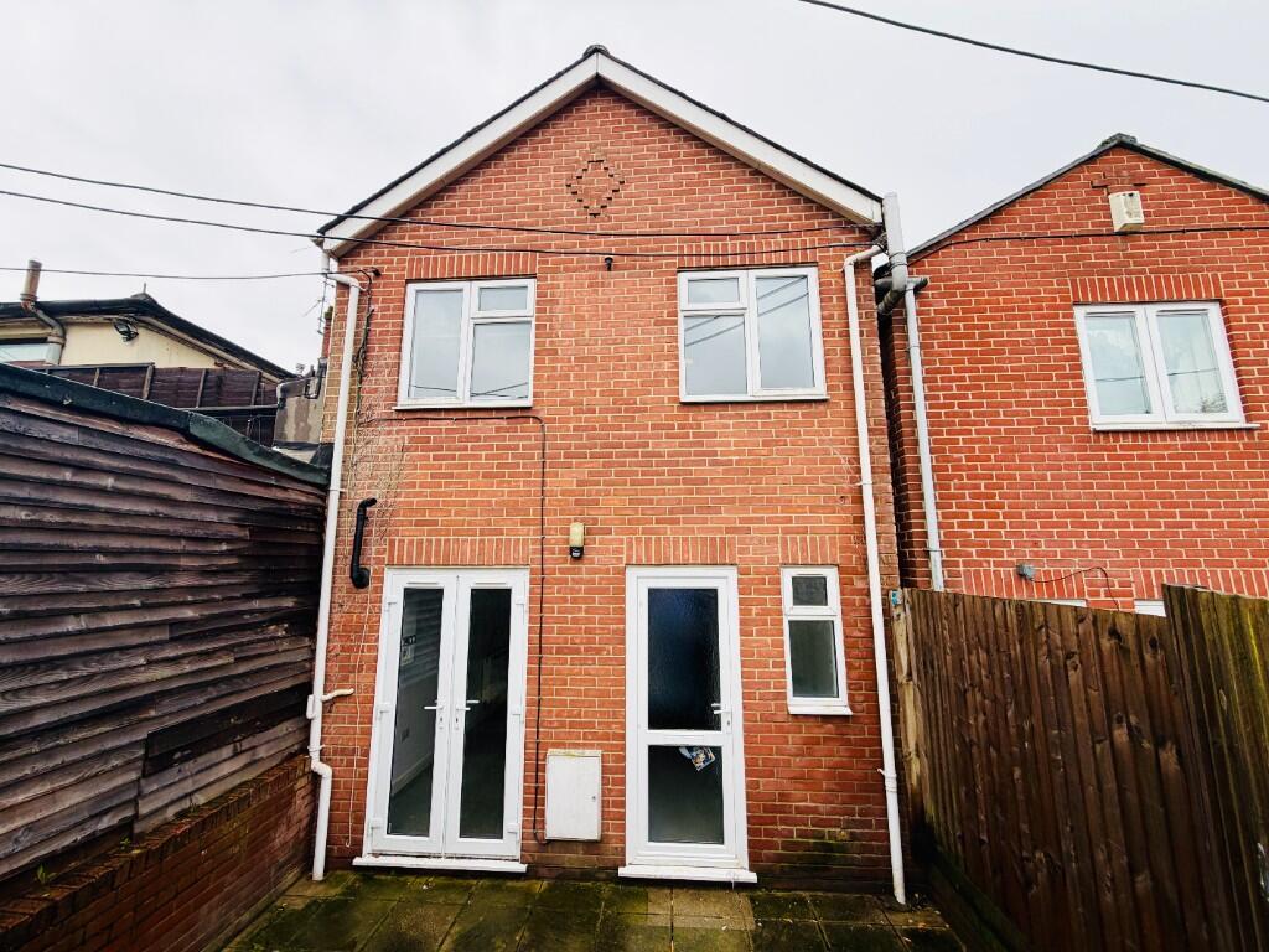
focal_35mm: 14
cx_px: 634
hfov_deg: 102.1
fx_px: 513
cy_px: 476
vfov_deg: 85.7
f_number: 2.2
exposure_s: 1/248
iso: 40
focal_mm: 2.22
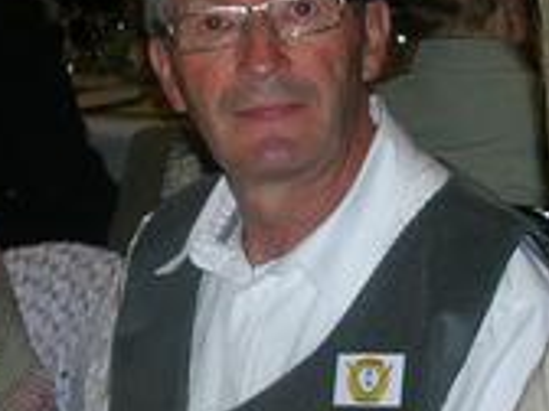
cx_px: 212
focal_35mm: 133
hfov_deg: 14.8
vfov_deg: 11.1
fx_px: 2109
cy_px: 369
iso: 50
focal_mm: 5.8
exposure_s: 1/60.1
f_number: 2.8
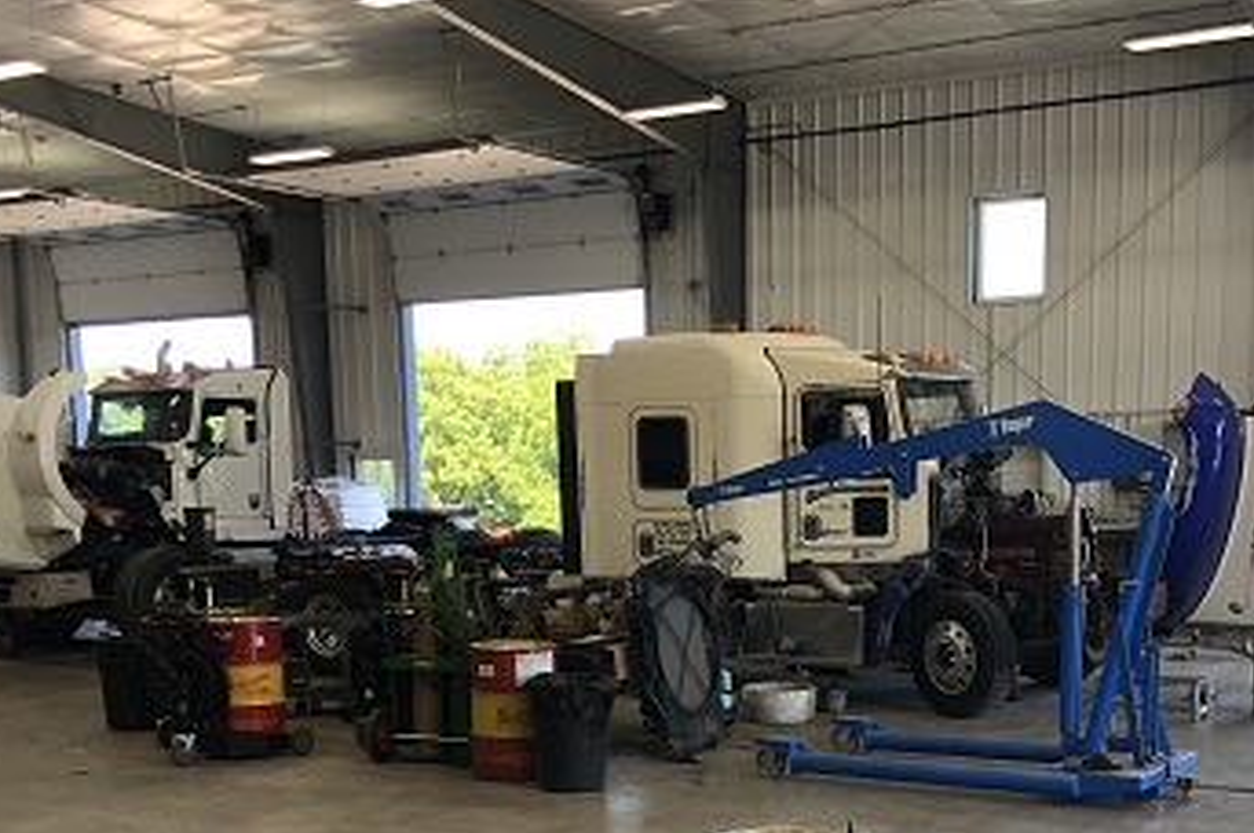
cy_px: 756
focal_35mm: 51
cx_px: 658
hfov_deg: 38.9
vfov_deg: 25.6
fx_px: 1775
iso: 64
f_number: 1.8
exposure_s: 1/120
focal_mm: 4
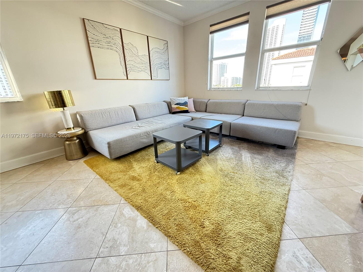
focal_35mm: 14
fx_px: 147
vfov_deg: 85.7
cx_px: 182
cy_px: 136
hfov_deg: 102.1
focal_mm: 2.22
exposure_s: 1/99
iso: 400
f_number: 2.2
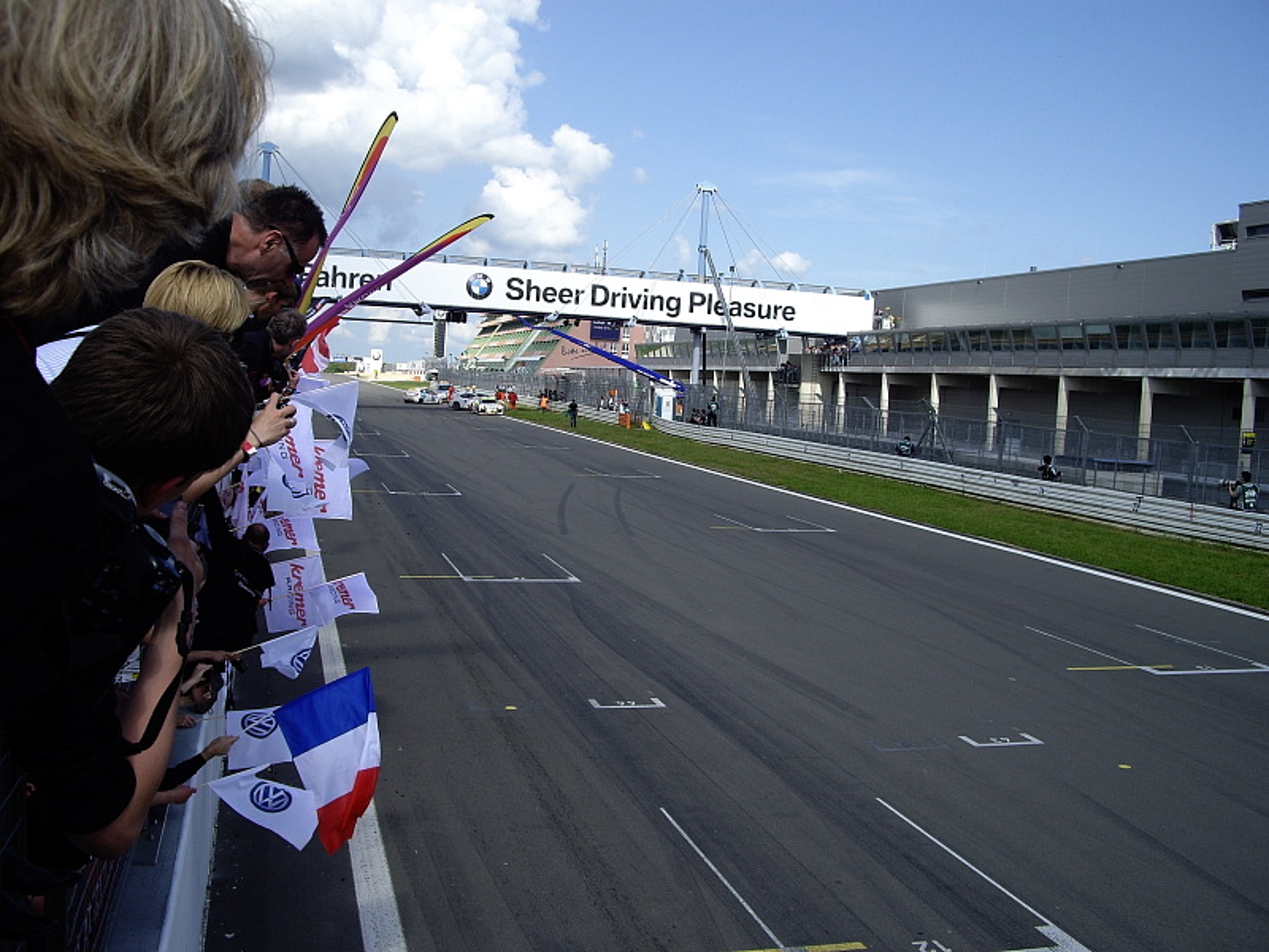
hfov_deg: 49.0
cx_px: 634
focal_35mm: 38
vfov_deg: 37.7
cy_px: 476
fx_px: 1393
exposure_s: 1/250
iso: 50
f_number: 5.6
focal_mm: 7.9
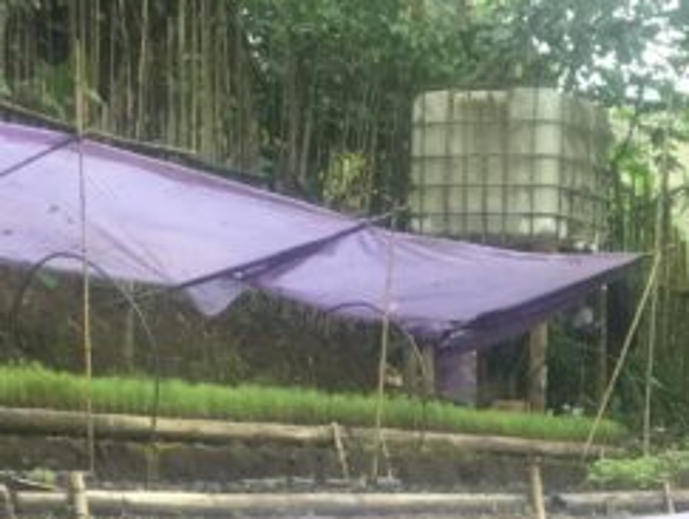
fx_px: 2432
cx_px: 590
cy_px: 1061
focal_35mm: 122
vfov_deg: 11.0
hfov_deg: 16.0
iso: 40
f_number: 2.2
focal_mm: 4.15
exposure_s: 1/120
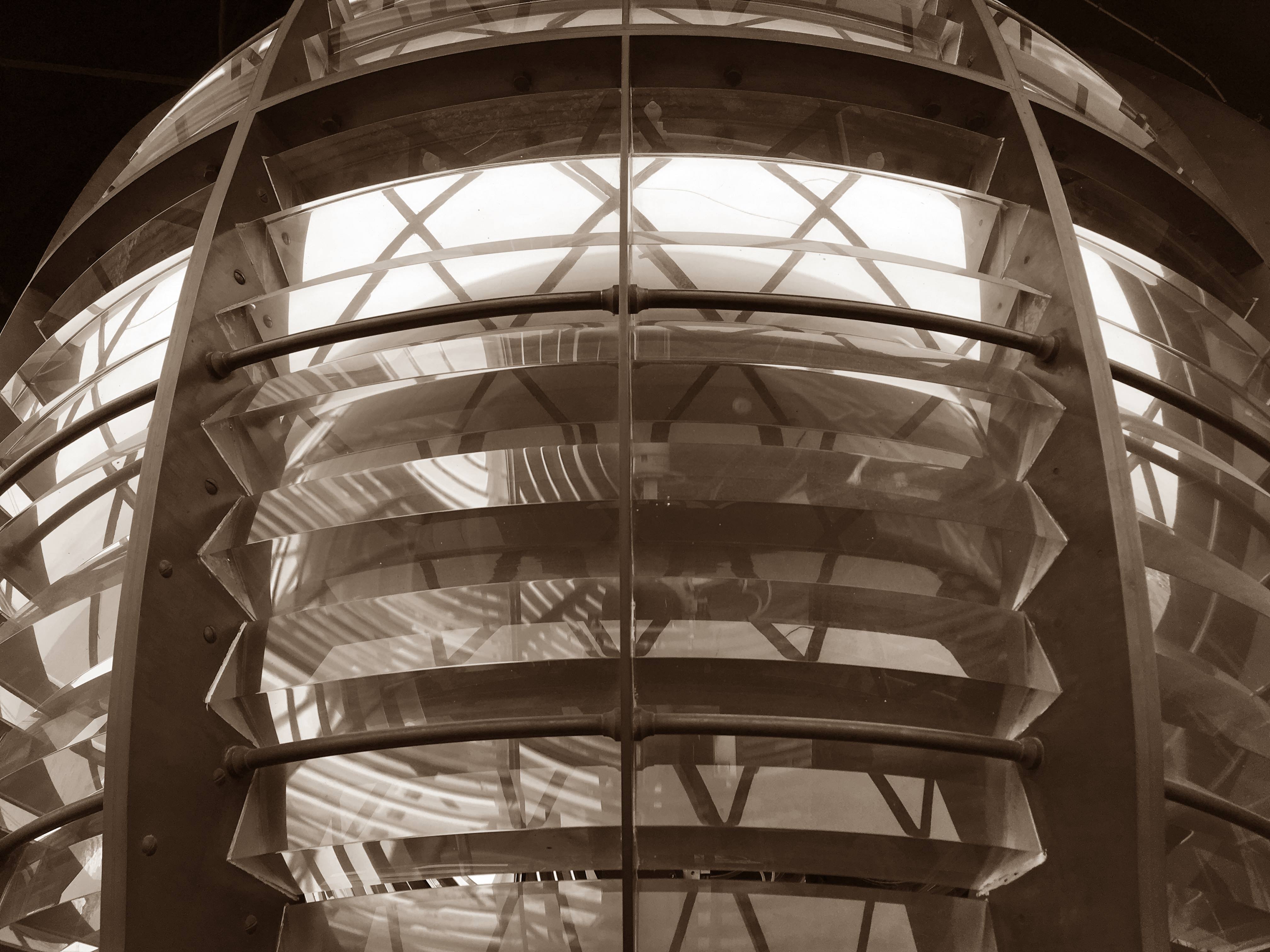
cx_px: 635
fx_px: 1064
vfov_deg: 48.2
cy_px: 476
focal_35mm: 29
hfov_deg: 61.7
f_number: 2.2
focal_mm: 4.15
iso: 25
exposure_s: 1/354
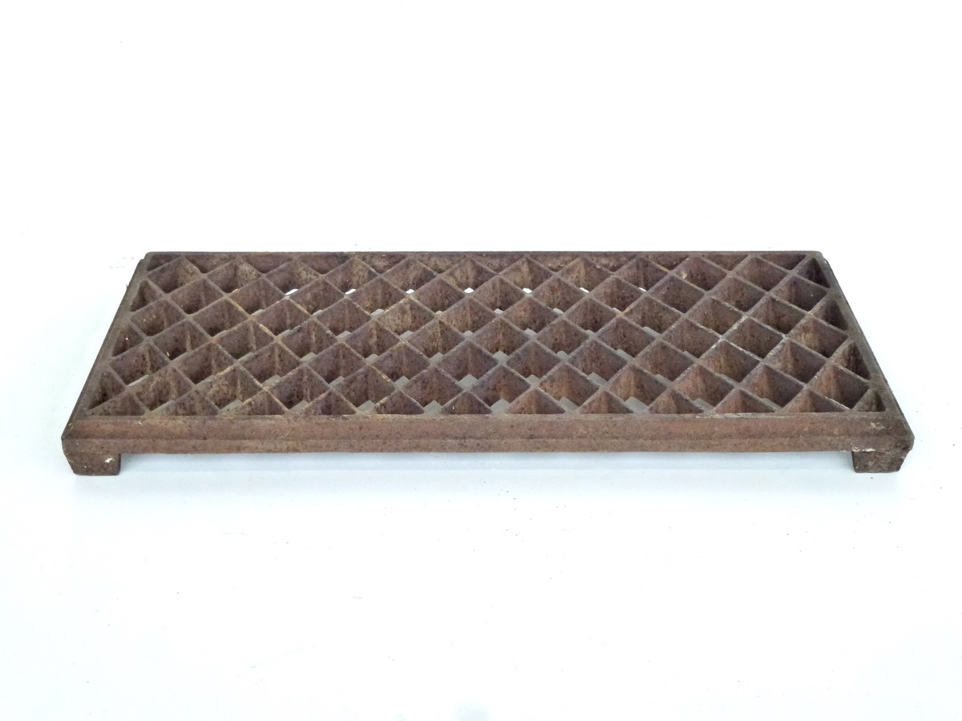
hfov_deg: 36.8
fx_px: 1445
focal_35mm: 52
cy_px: 360
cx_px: 481
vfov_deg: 28.0
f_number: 4.3
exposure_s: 1/60
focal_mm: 9.4
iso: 400
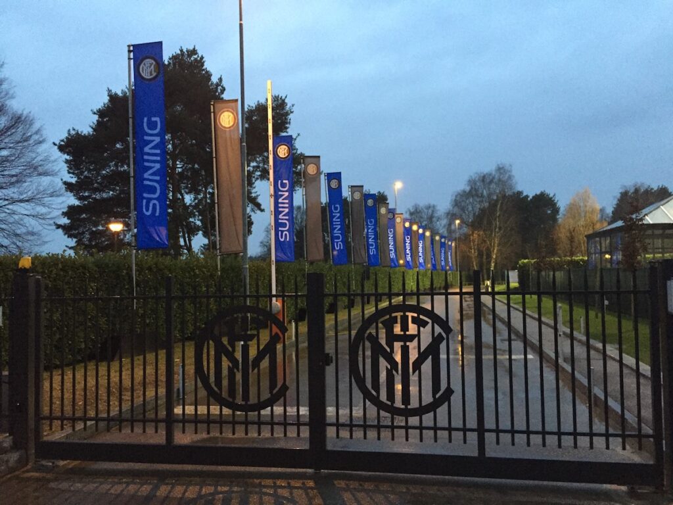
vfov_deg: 48.2
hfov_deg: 61.7
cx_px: 336
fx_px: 564
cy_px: 252
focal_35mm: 29
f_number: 2.2
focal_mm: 4.15
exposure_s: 1/17
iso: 250
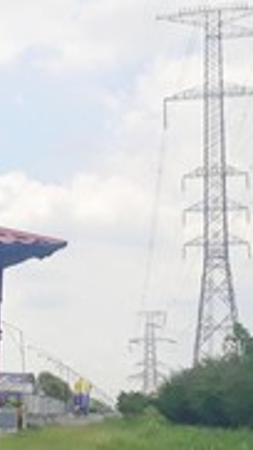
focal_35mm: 88
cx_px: -300
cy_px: 324
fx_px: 1048
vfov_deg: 24.0
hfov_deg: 11.8
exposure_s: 1/1923
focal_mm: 3.6
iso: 40
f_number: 1.9
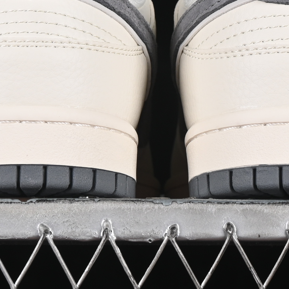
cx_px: 175
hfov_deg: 7.1
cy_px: -32
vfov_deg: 7.1
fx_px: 2314
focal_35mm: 245
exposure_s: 1/80
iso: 160
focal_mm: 50
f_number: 8
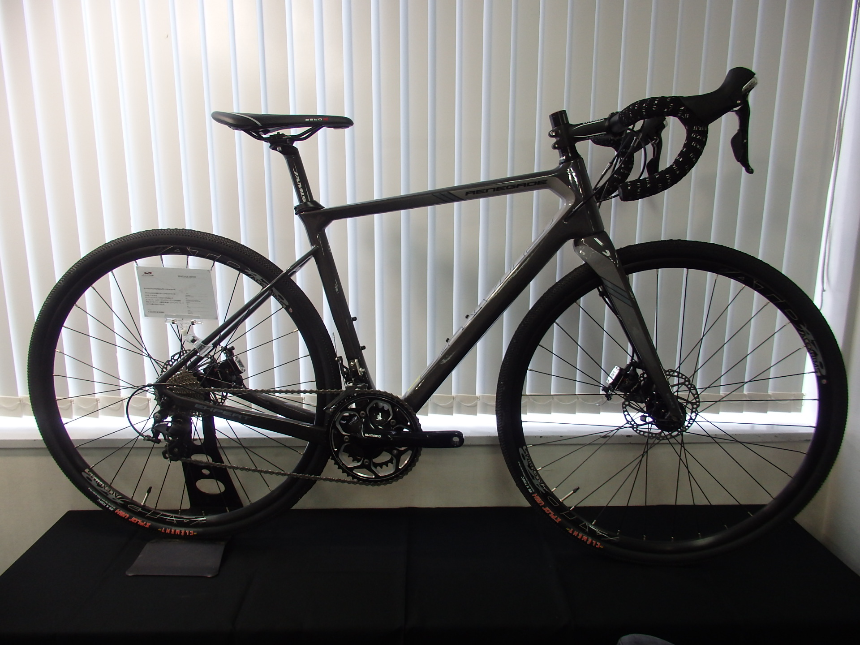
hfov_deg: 69.4
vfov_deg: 54.9
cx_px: 430
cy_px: 322
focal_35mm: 25
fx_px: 621
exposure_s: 1/30
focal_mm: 4.5
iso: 160
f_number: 3
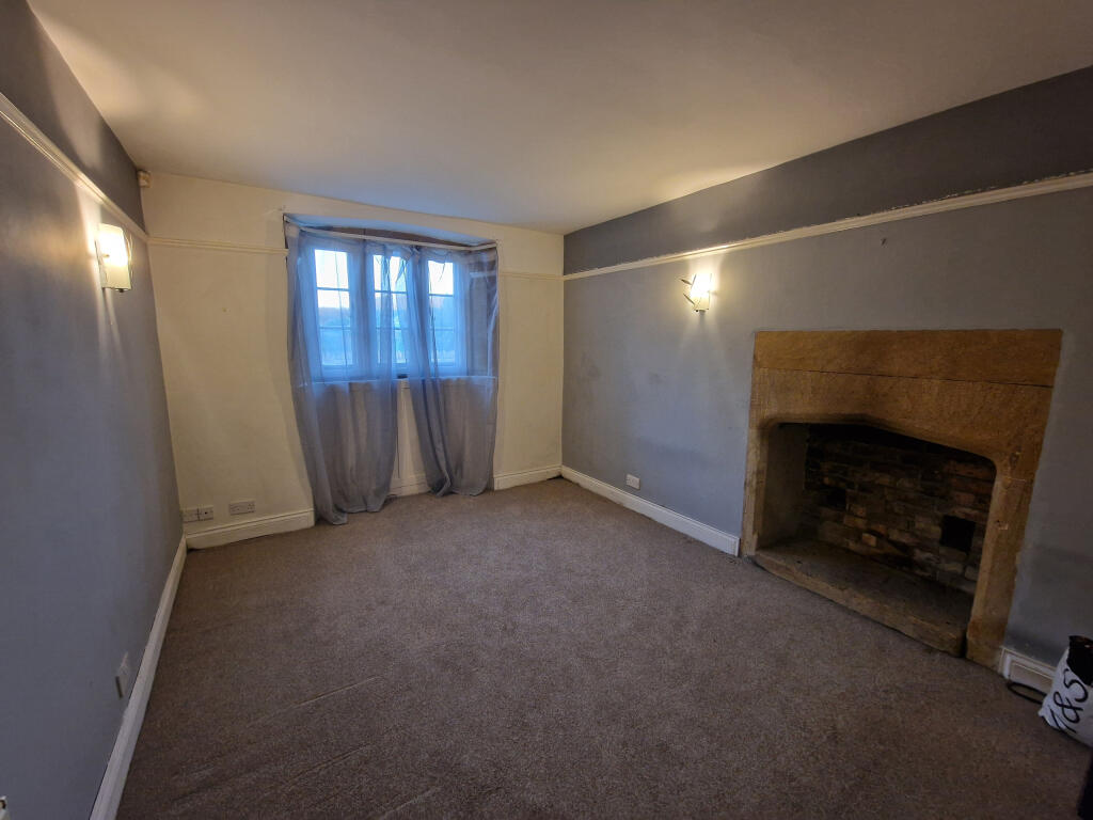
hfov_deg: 106.2
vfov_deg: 89.9
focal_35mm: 13
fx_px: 410
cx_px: 546
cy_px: 410
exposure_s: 1/33
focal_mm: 2.2
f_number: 2.2
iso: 500
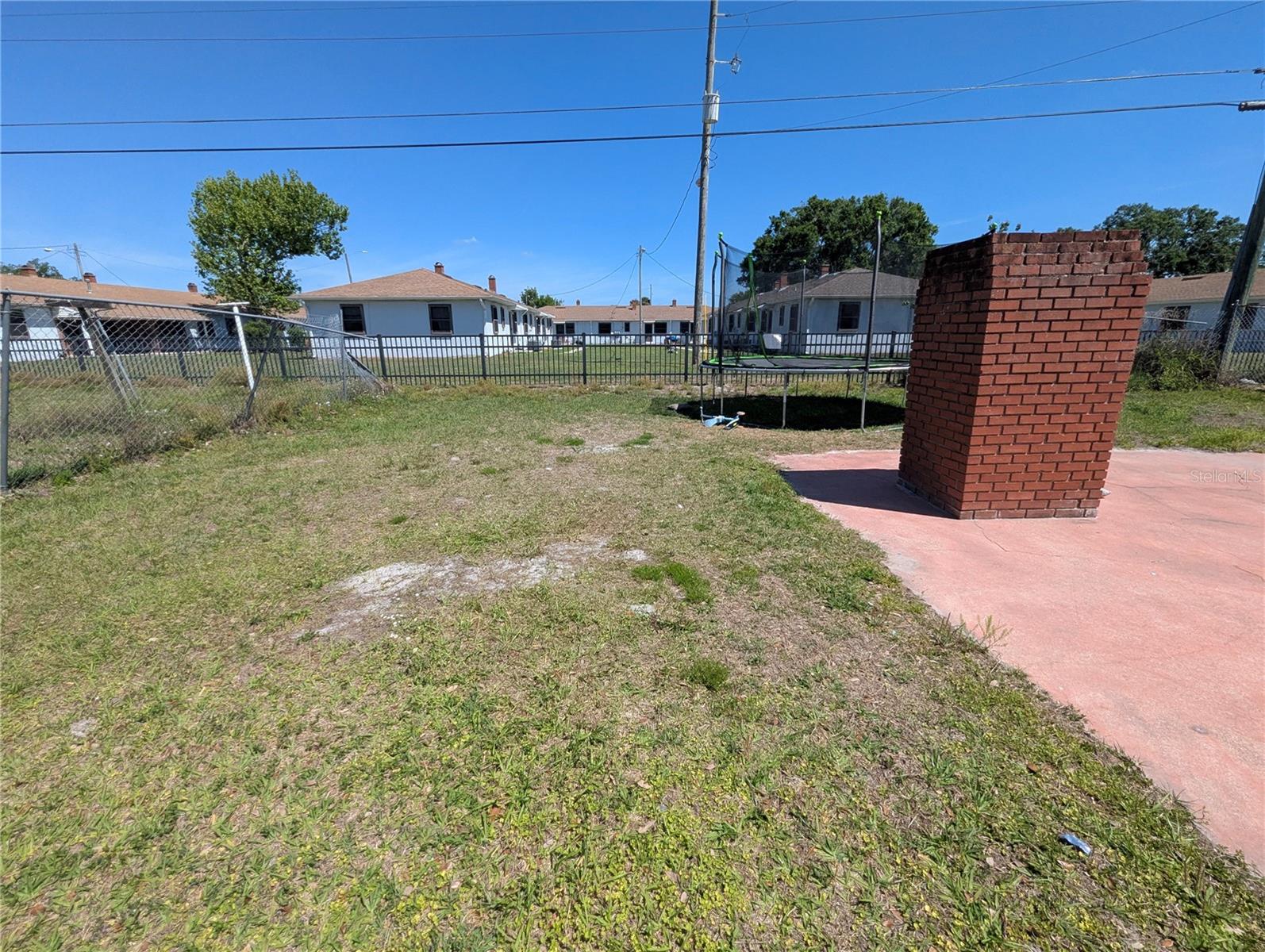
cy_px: 476
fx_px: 476
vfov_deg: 90.1
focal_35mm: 13
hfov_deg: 106.1
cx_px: 632
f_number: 2.2
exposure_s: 1/1408
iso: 48
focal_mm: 1.95
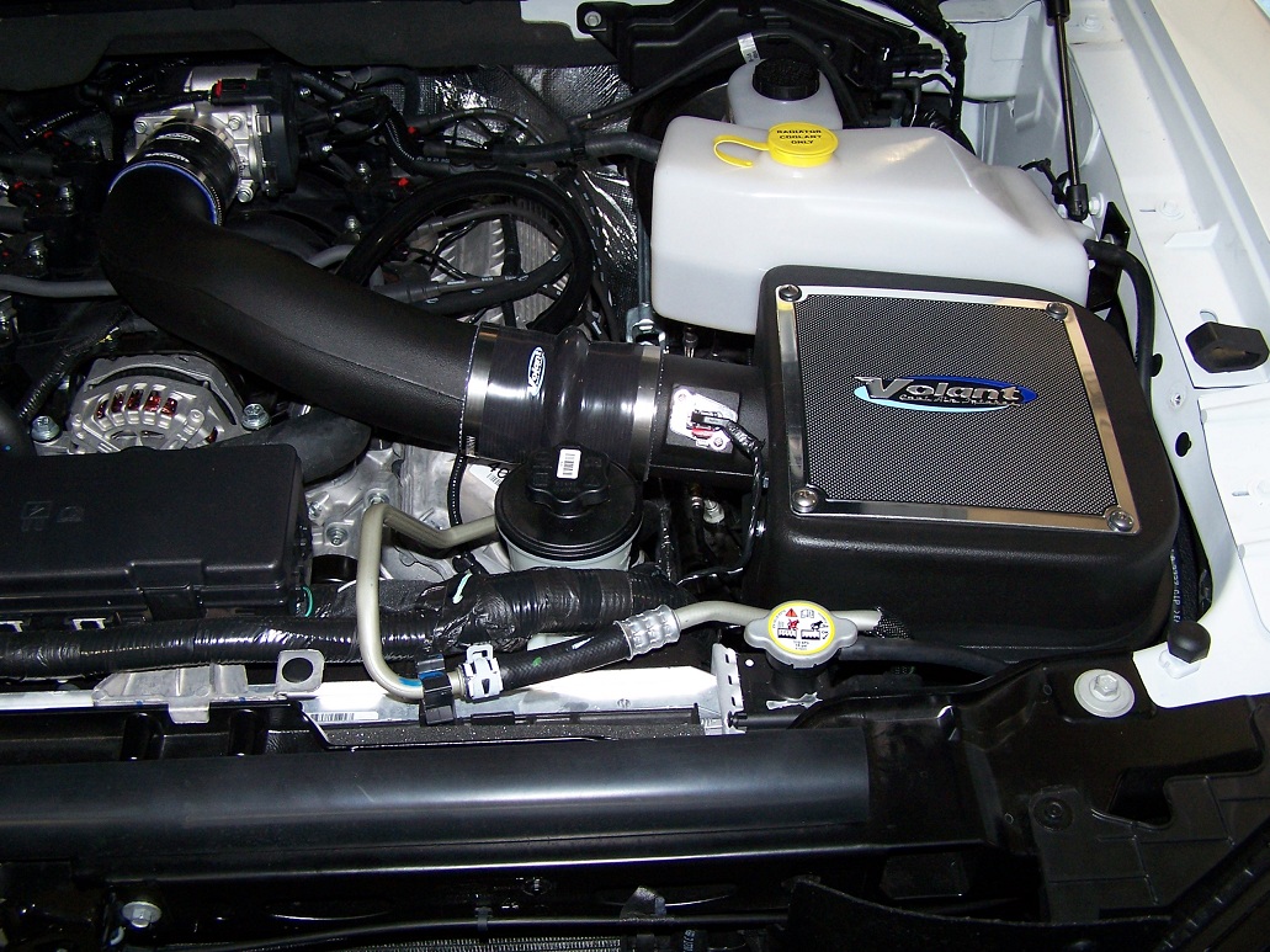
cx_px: 635
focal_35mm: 38
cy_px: 476
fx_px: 1394
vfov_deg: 37.7
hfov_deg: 49.0
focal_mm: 6.3
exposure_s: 1/60
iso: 140
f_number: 2.8
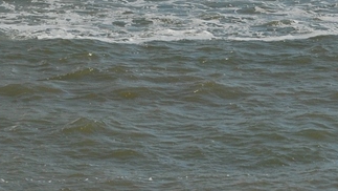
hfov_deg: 6.4
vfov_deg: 3.6
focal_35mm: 335
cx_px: 66
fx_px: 3004
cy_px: -319
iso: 250
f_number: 7.1
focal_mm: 46
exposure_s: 1/1250
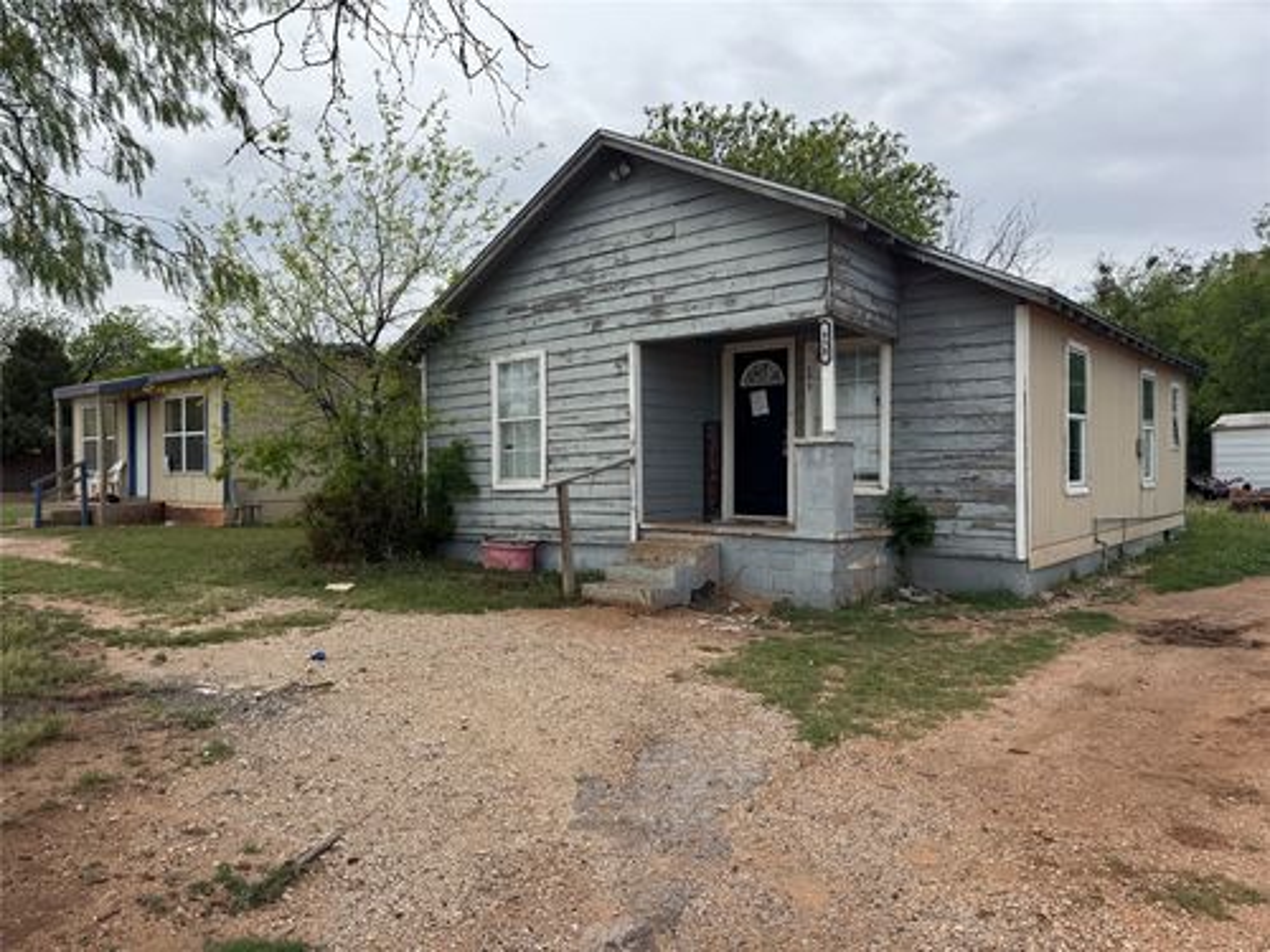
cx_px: 635
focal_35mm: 24
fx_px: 881
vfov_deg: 56.8
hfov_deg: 71.6
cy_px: 476
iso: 80
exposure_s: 1/4310
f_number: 1.78
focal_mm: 6.76
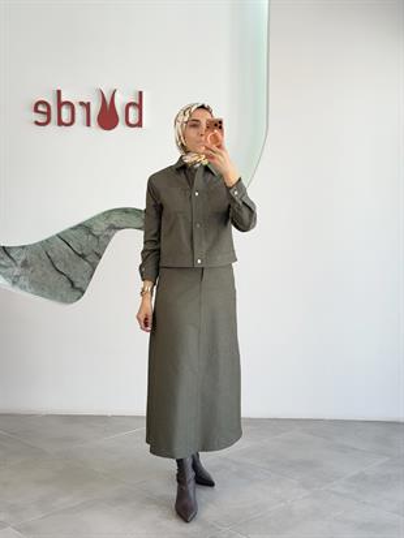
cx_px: 202
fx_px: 747
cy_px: 269
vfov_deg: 39.6
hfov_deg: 30.3
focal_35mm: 48
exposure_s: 1/219
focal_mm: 6.76
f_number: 1.78
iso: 50
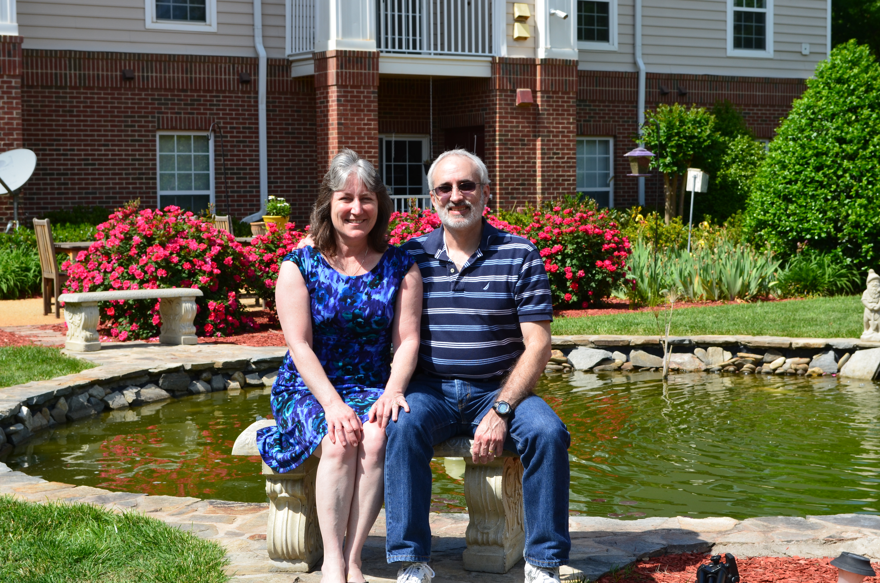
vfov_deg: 20.5
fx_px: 1610
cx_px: 440
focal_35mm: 66
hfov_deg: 30.6
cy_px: 292
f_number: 10
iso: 200
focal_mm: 44
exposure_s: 1/250
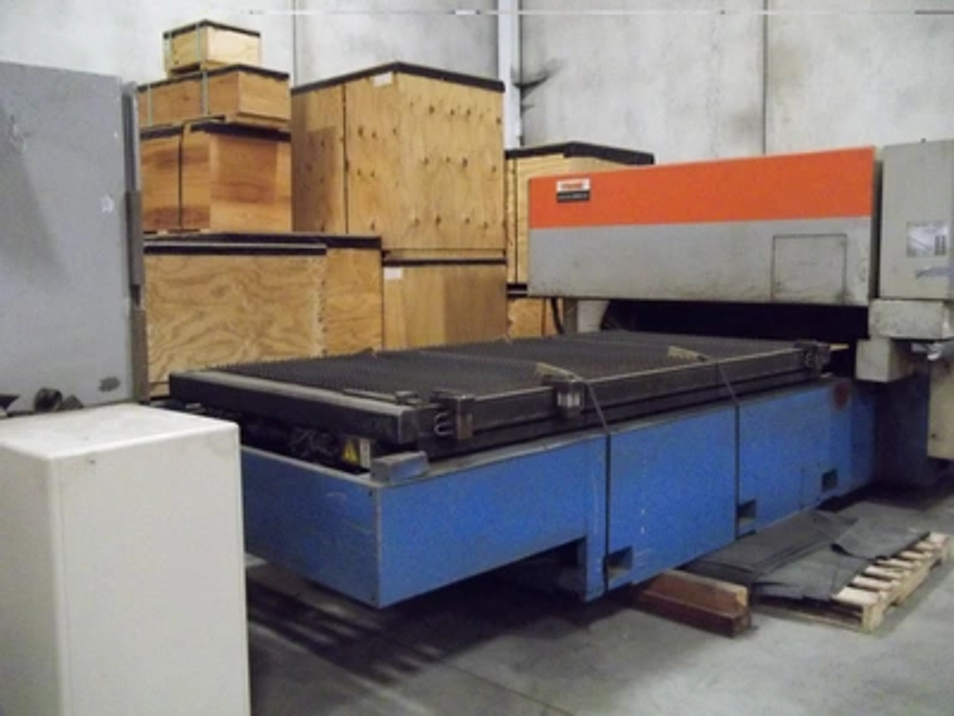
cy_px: 358
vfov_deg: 44.2
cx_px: 477
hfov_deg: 56.8
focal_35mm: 32
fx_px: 882
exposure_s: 1/40
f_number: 2.9
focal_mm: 5.7
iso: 640
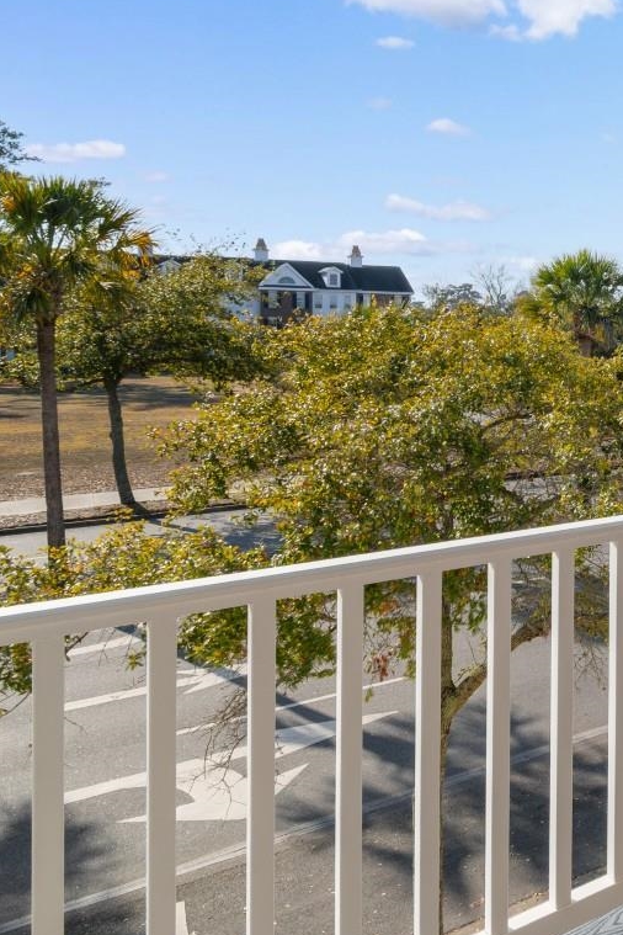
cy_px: 317
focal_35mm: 32
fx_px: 831
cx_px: 857
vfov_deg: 57.5
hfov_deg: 30.2
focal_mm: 10
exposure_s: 1/400
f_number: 10
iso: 100
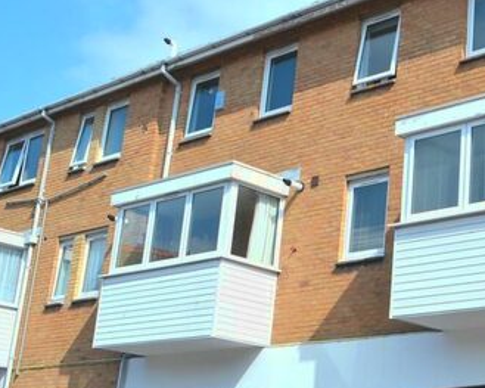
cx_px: 476
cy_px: 129
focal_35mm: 72
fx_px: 1033
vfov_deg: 21.2
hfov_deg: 25.2
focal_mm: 24
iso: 100
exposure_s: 1/250
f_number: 8
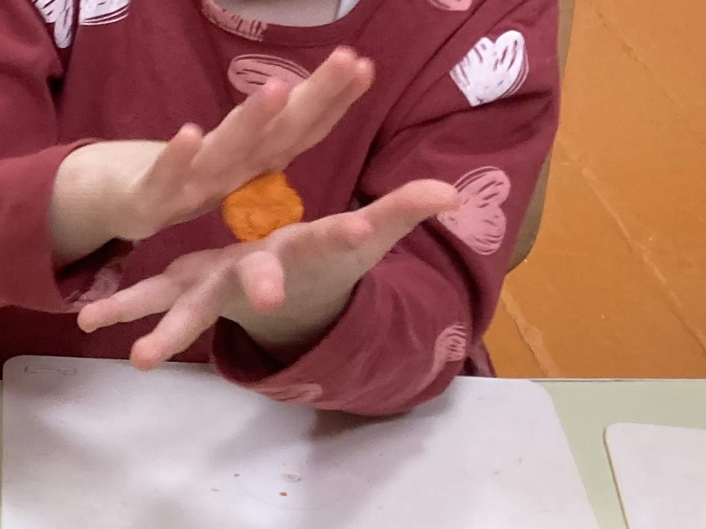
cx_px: -294
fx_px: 2121
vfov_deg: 14.2
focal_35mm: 104
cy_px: 257
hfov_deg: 17.4
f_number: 1.8
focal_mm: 3.99
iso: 100
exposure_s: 1/50
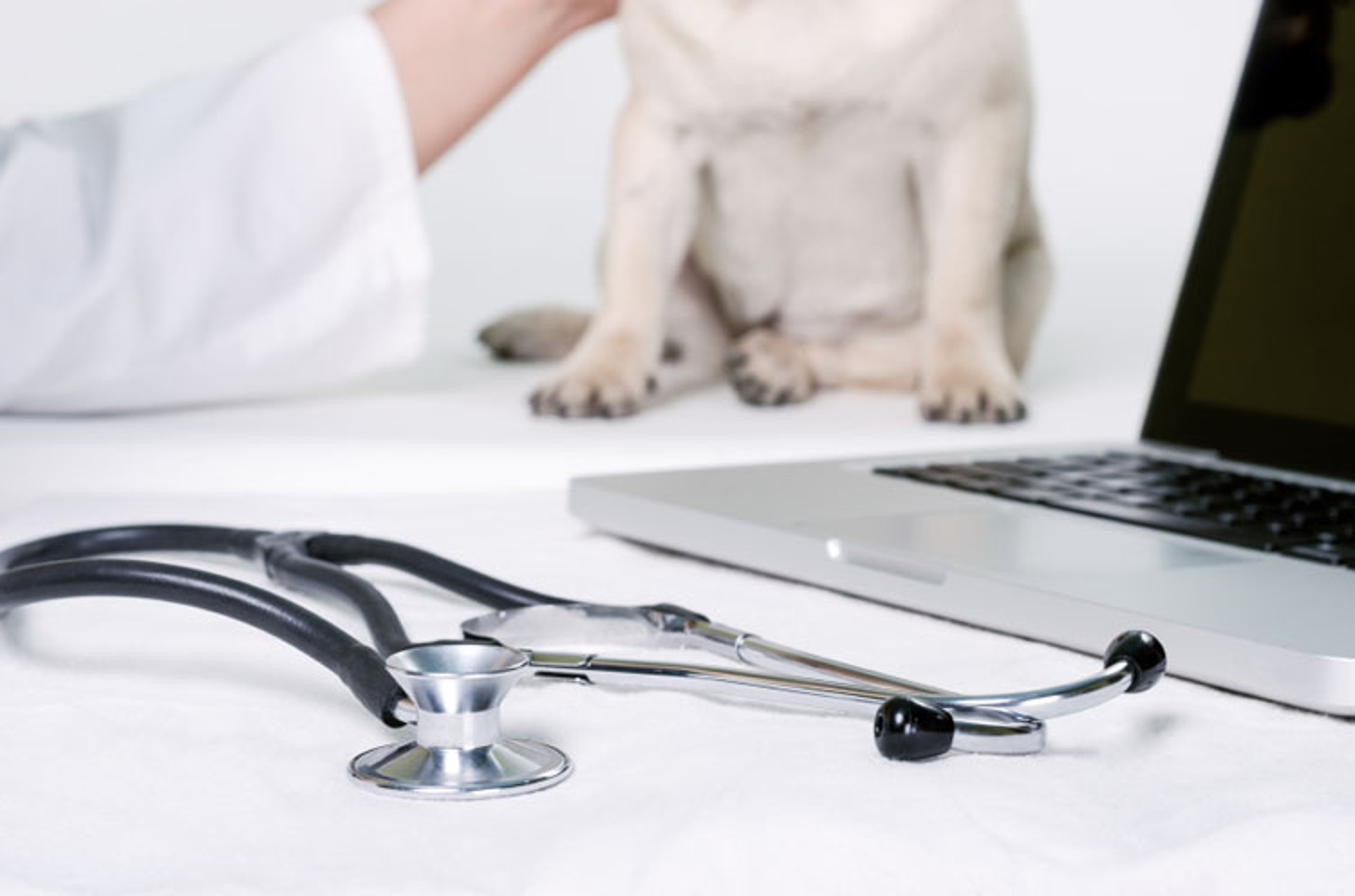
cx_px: 678
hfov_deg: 27.1
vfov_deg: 18.1
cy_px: 448
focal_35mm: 75
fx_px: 2816
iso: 100
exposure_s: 1/160
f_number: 8
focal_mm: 50
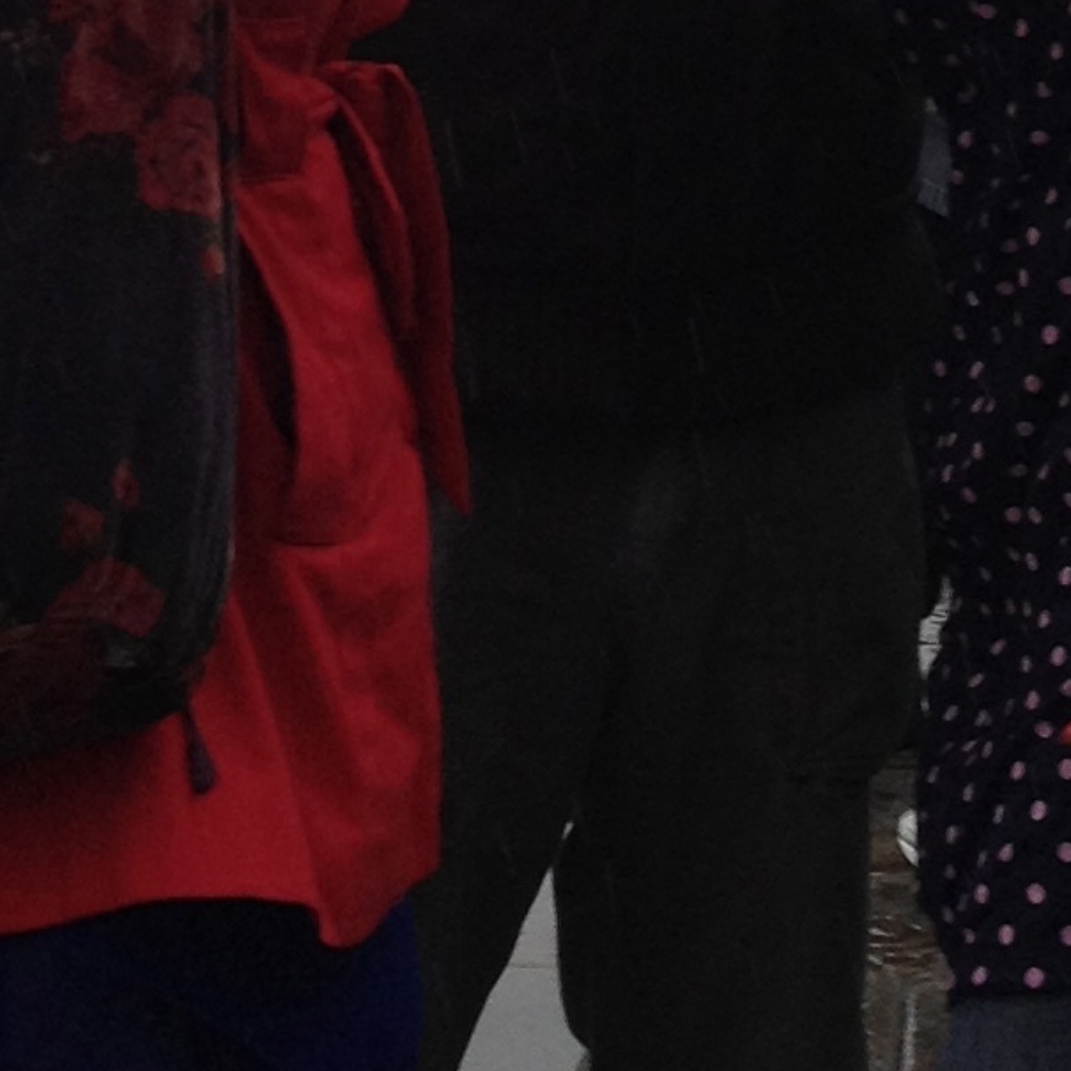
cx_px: 480
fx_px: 5846
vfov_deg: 10.0
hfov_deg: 10.5
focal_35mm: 167
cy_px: -775
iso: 64
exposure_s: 1/241
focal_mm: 4.28
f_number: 2.4
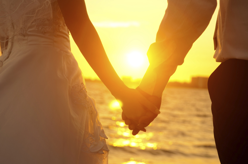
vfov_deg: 16.5
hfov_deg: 24.7
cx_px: 124
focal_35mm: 82
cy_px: 82
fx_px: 567
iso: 100
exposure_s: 1/100
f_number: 4.5
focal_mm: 55
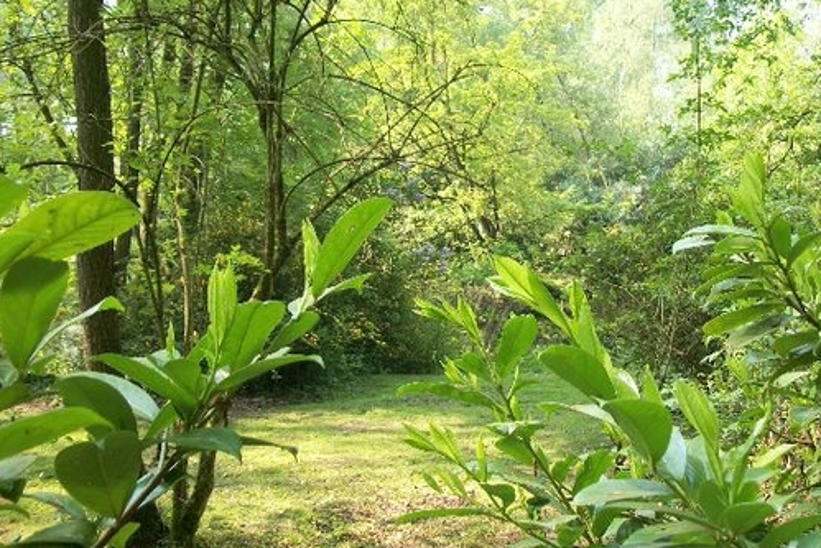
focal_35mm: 40
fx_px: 912
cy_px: 240
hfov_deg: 48.4
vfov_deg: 33.4
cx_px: 441
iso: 80
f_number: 2.9
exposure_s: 1/100
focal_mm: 5.7
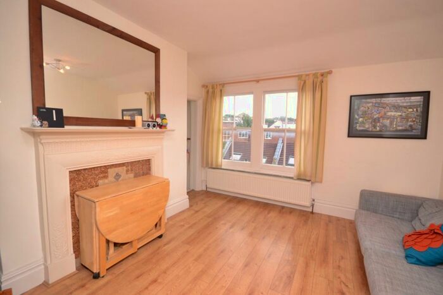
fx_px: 185
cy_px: 148
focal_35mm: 15
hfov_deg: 100.4
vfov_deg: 77.4
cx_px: 222
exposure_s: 1/125
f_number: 5.6
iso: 320
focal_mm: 10
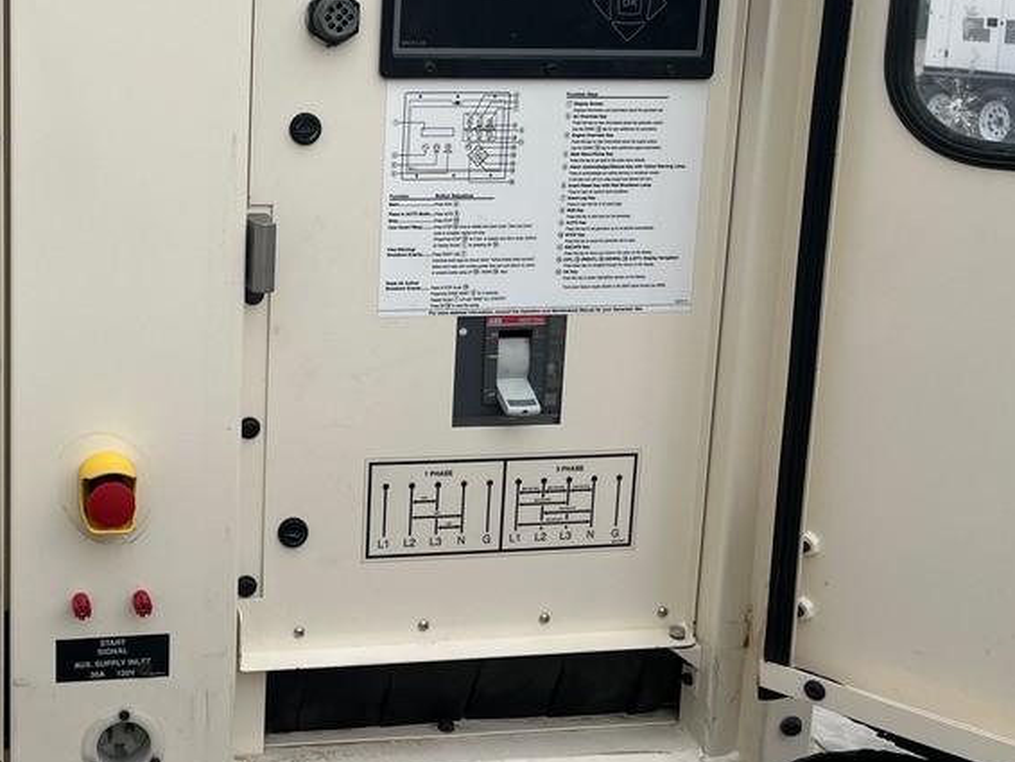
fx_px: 1379
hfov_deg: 38.5
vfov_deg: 30.6
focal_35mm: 47
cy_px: 229
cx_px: 165
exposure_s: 1/959
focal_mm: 5.1
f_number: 1.6
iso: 50
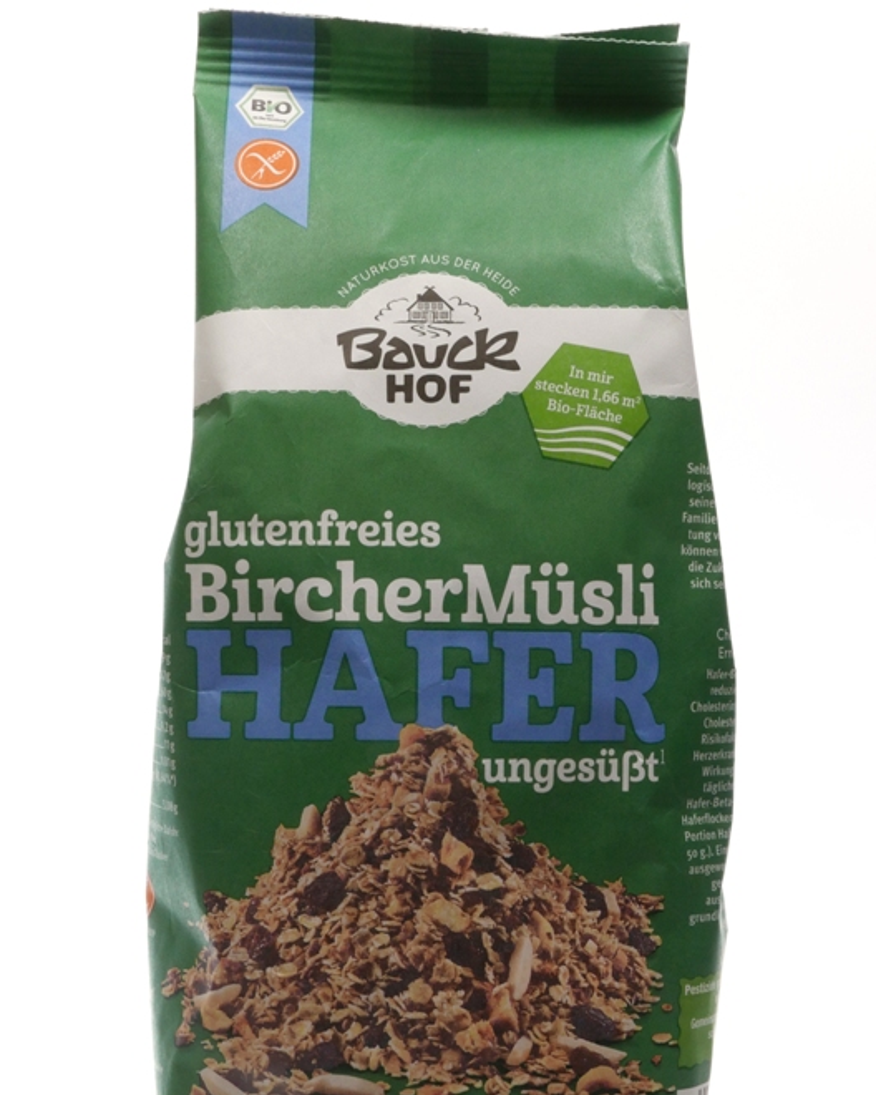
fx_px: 2398
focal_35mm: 74
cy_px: 637
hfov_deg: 20.7
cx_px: 442
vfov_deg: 25.7
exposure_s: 1/15
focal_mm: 29.3
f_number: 16
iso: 800
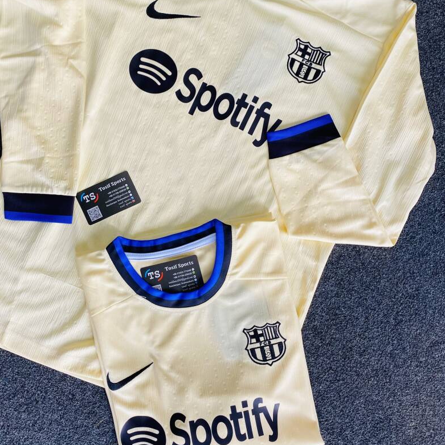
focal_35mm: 40
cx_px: 207
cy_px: 218
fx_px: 582
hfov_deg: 41.8
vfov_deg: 41.9
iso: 32
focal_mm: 4.25
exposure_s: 1/148
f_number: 1.8
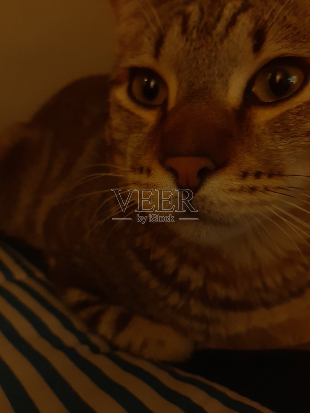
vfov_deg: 65.3
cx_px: 155
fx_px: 322
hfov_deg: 51.4
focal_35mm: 27
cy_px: 206
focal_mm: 3.93
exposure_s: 1/15
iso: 100
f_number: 1.7
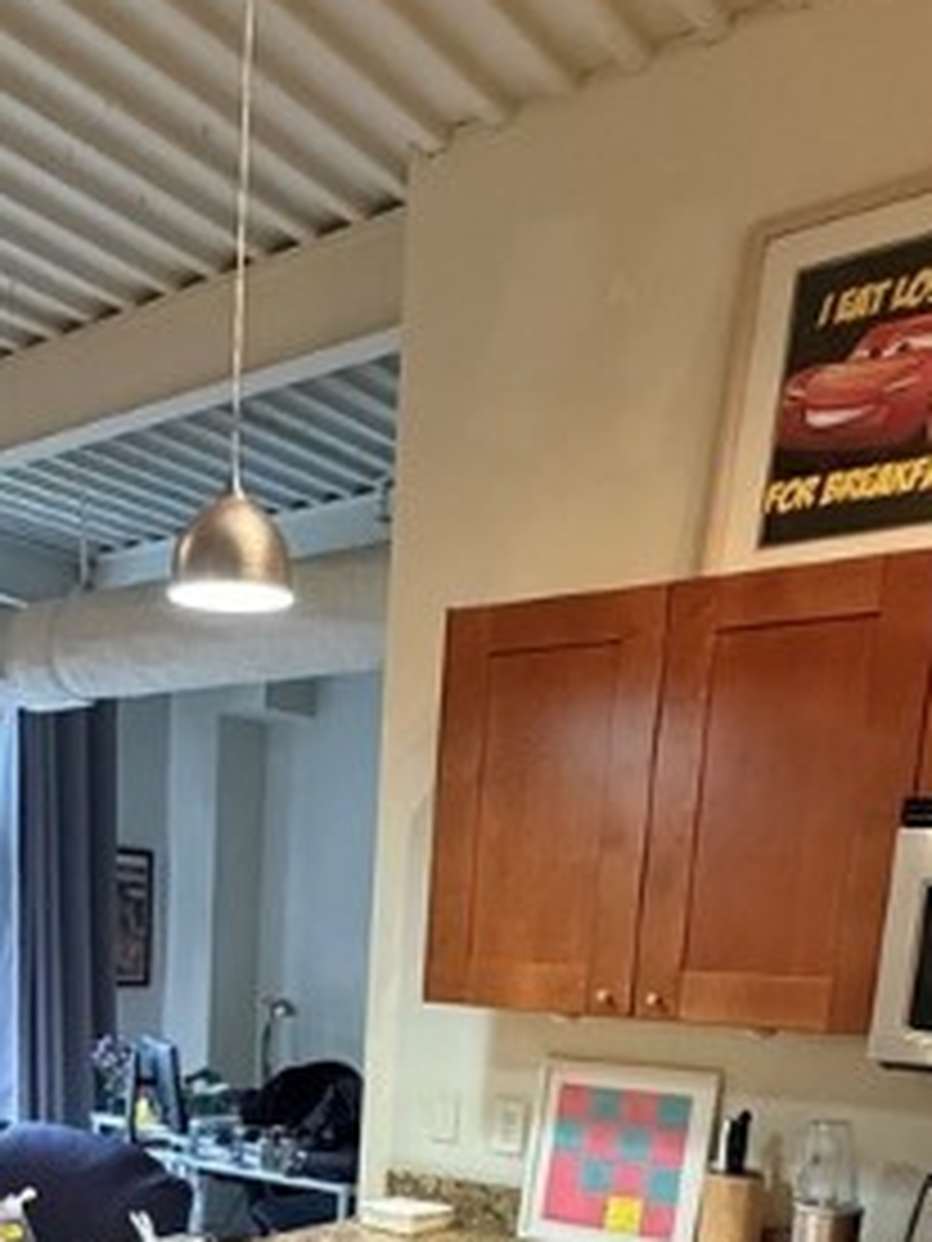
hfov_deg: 36.3
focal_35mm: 39
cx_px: 279
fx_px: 1400
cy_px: 1233
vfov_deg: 41.8
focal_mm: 2.22
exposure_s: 1/60
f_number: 2.2
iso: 640
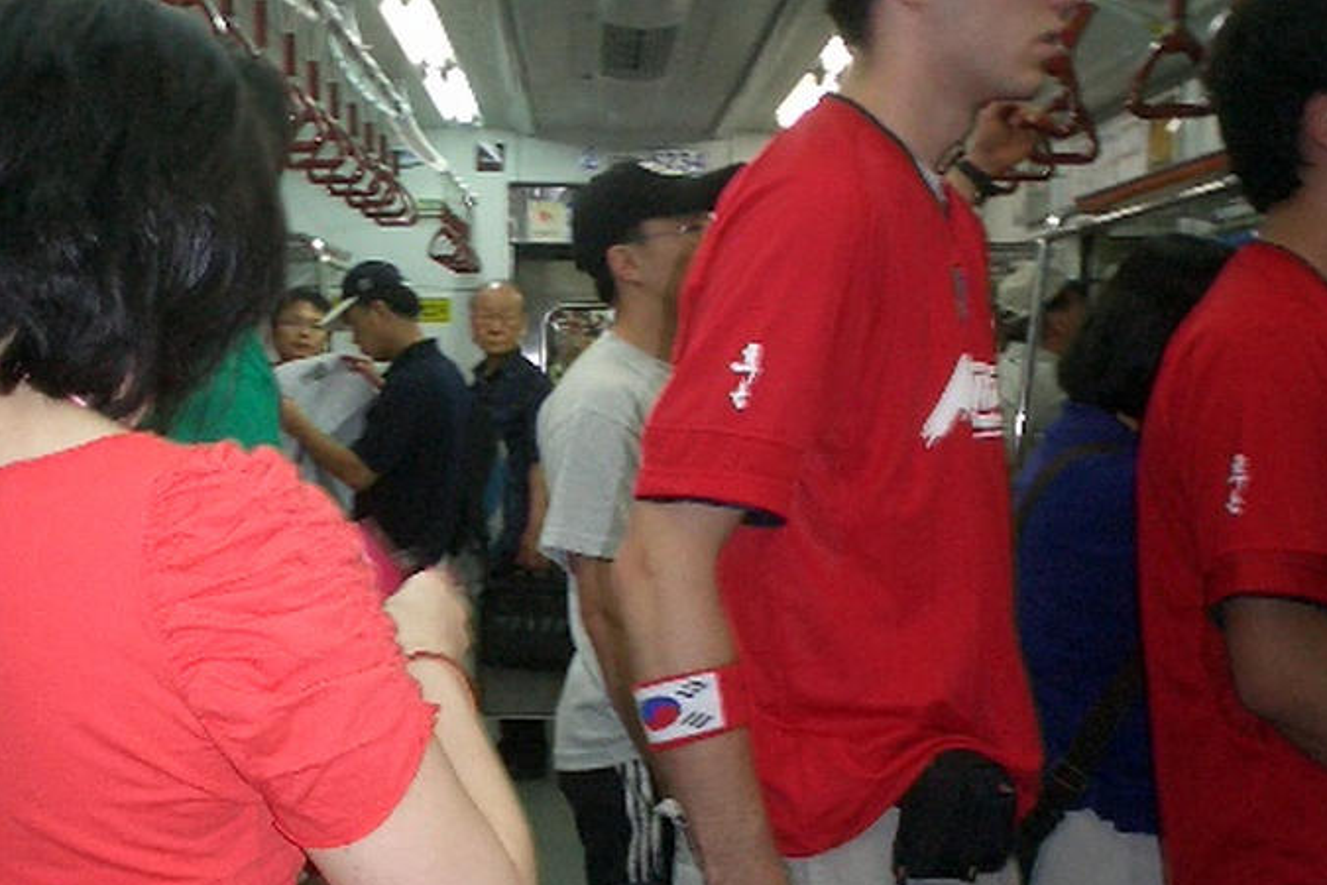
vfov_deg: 23.7
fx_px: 2101
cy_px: 547
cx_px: 401
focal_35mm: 57
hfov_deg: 34.6
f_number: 3.5
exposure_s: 1/40
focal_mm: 5.6
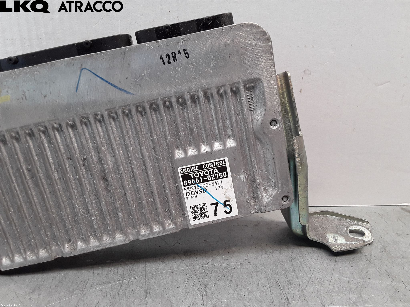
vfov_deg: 49.7
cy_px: 154
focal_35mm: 28
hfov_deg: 63.4
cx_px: 205
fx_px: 332
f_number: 1.9
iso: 40
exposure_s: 1/50
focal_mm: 2.91
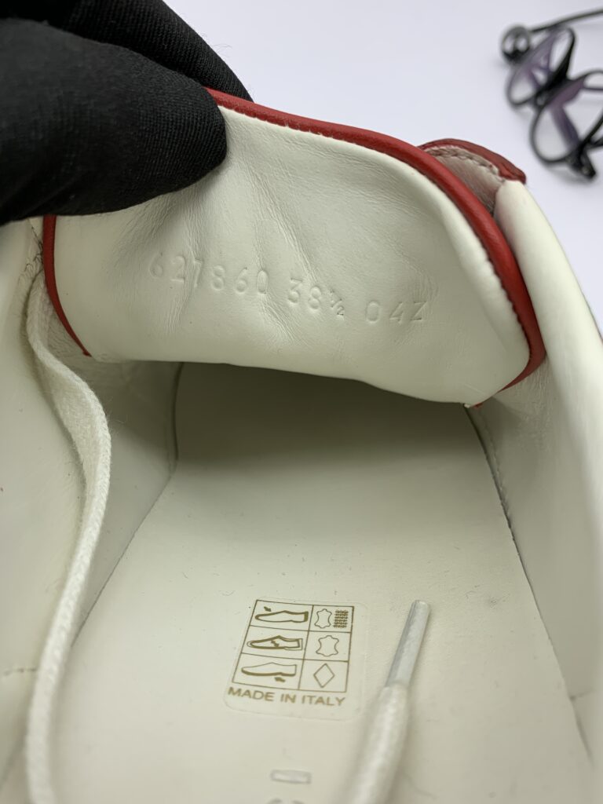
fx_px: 604
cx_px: 302
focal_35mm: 26
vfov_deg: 67.3
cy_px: 402
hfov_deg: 53.1
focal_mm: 4.25
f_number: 1.8
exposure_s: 1/99
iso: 25
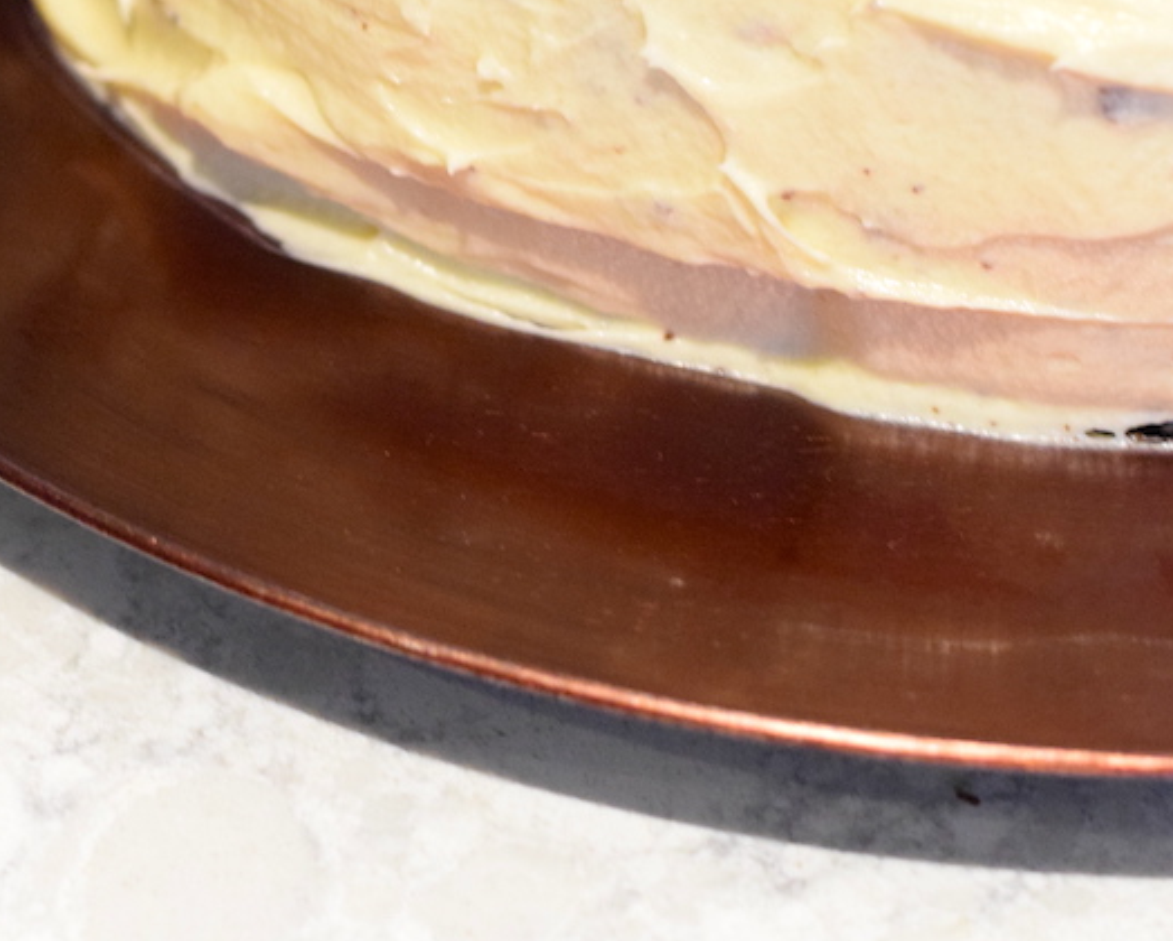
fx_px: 5246
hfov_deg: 12.8
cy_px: -216
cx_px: 667
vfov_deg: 10.1
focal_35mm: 151
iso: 3200
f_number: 3.5
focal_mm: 50
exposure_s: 1/125
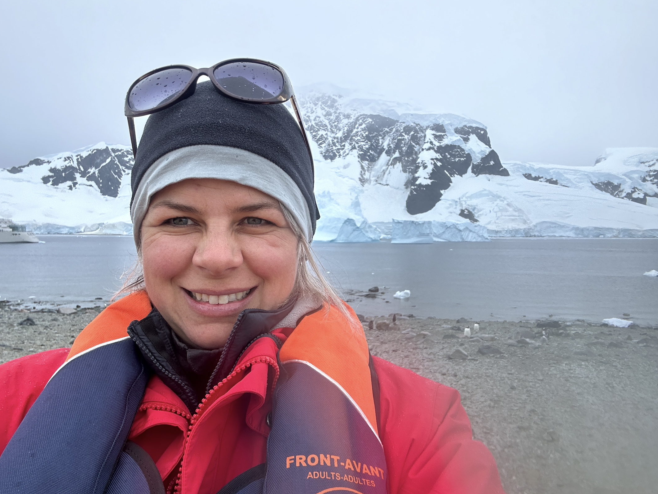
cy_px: 251
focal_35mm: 26
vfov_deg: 53.1
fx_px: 494
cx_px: 310
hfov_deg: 67.3
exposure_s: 1/246
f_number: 1.9
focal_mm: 2.69
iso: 25
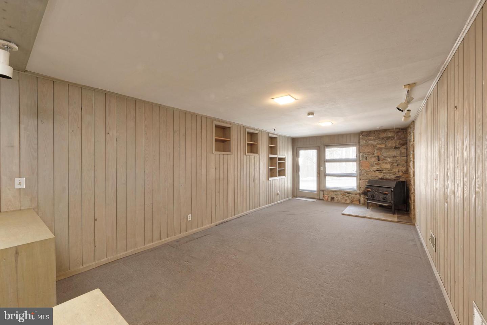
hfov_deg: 104.3
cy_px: 162
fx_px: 189
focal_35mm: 14
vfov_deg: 81.2
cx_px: 244
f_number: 11
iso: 320
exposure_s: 1/13
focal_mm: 14
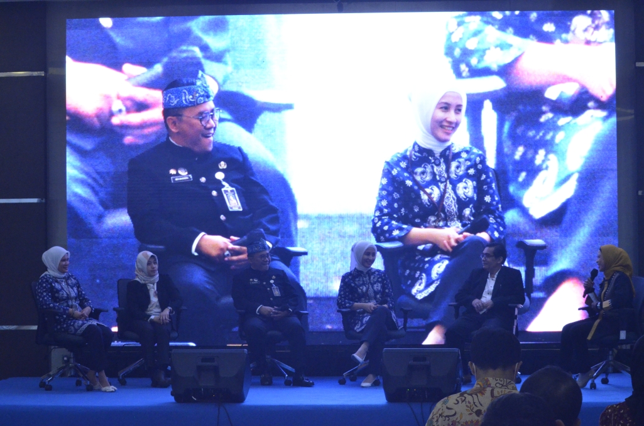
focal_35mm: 105
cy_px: 213
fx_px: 1875
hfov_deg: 19.5
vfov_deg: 13.0
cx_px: 322
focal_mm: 70
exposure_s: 1/60
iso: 4000
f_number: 10
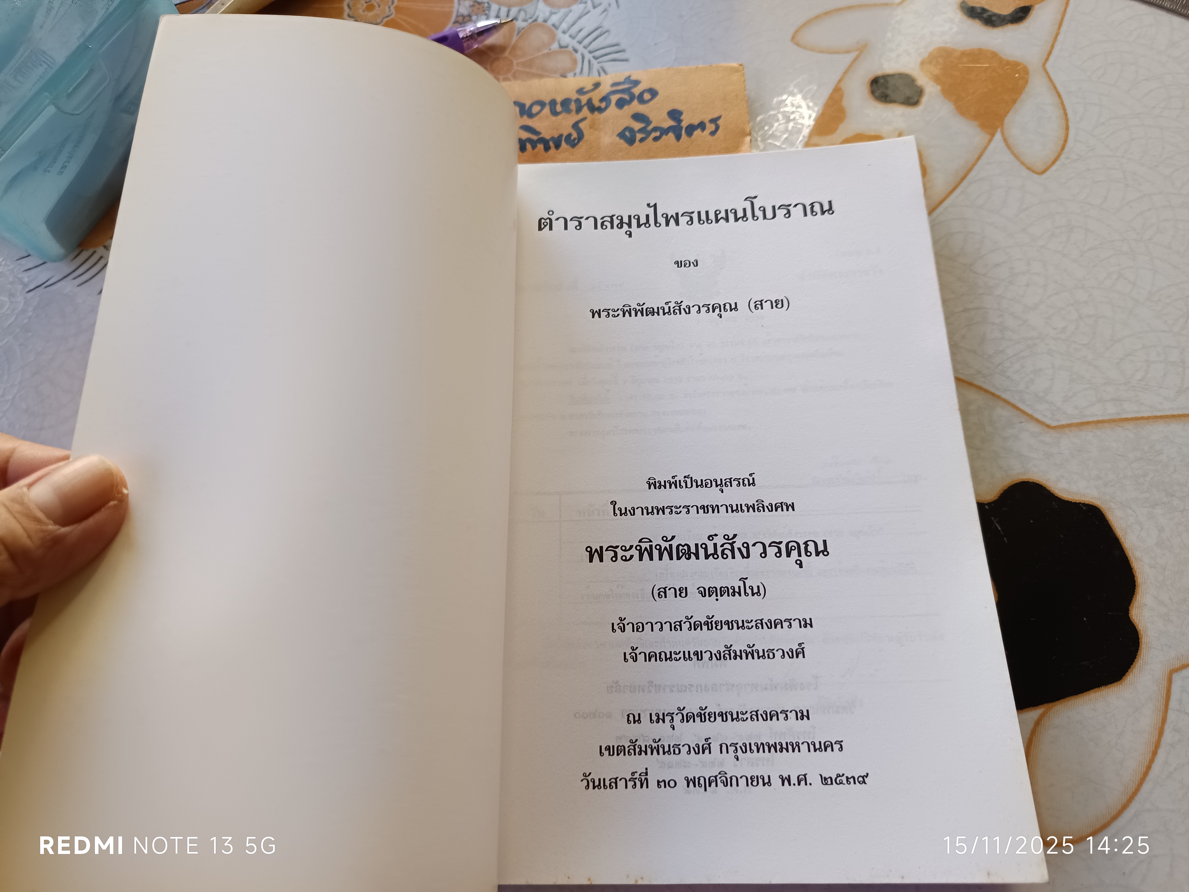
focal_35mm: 24
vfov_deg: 56.8
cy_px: 446
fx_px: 824
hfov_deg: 71.6
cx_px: 594
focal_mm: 5.31
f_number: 1.7
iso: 435
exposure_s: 1/50
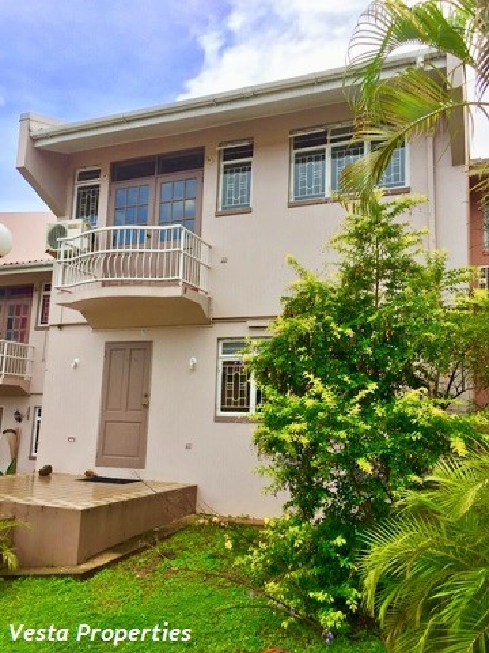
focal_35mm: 29
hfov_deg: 48.2
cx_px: 244
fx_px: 546
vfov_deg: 61.7
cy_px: 326
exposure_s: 1/520
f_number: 2.2
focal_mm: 4.15
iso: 32
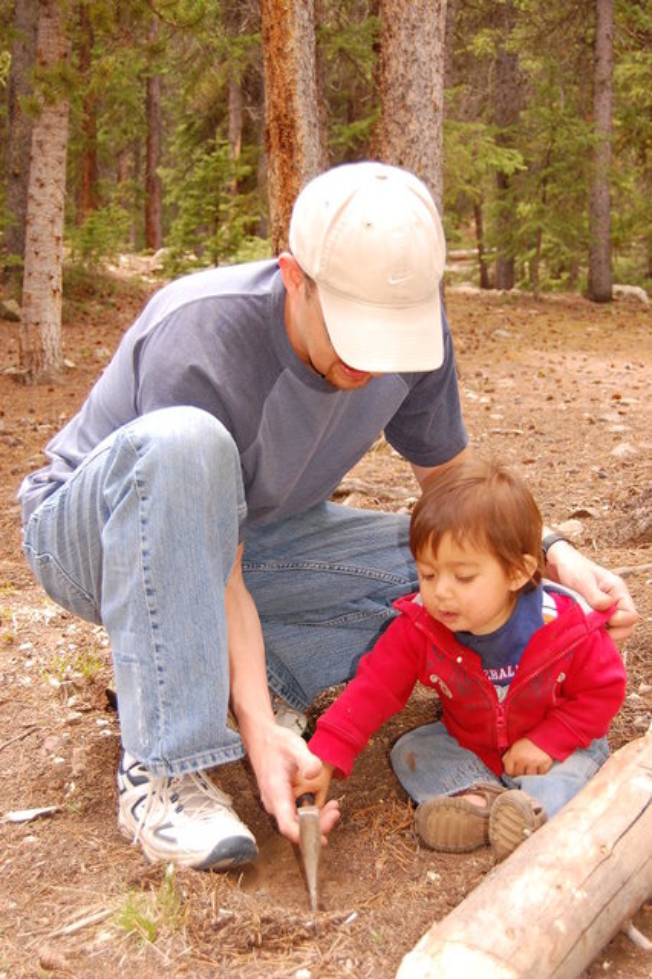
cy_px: 490
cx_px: 326
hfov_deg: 25.7
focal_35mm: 52
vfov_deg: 37.9
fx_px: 1428
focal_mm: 35
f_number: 4.8
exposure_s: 1/125
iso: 400
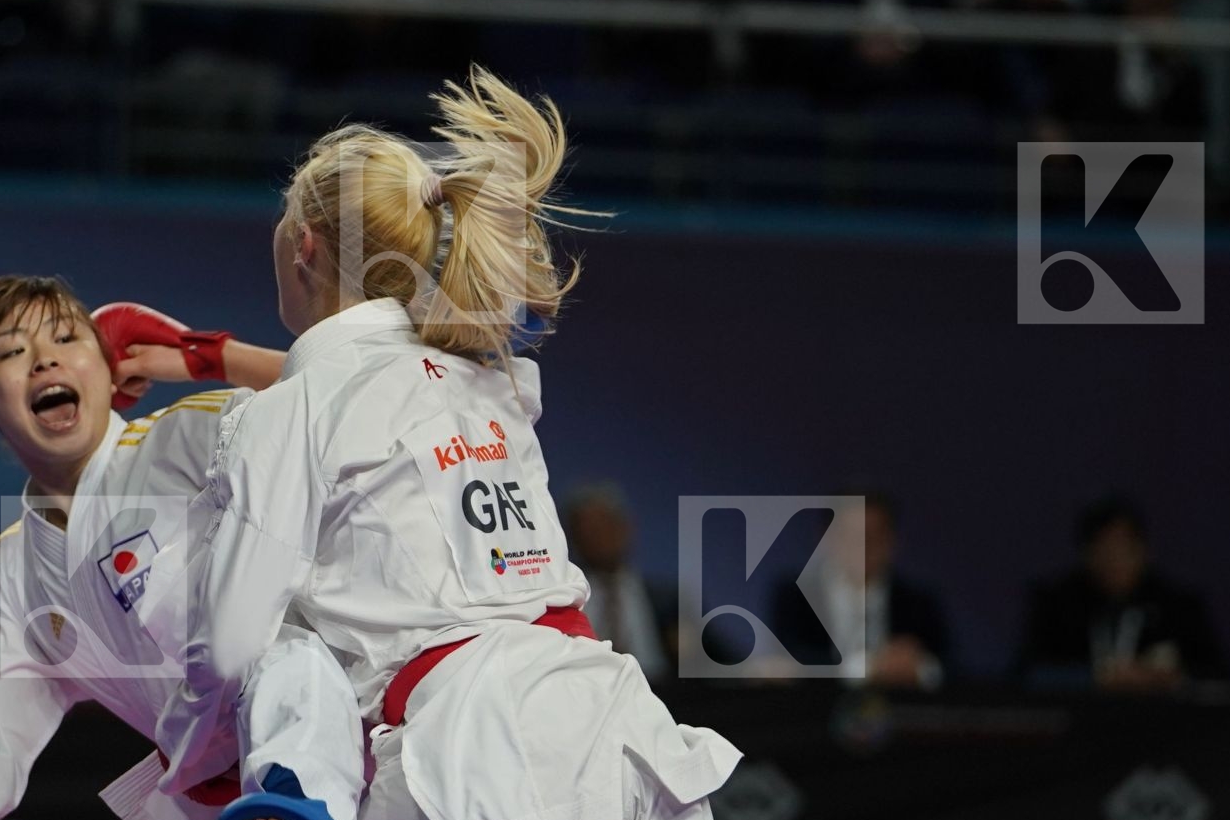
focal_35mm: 360
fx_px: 12299
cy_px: 587
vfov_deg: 3.8
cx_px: 433
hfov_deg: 5.7
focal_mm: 164
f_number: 2.8
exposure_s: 1/1000
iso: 1000
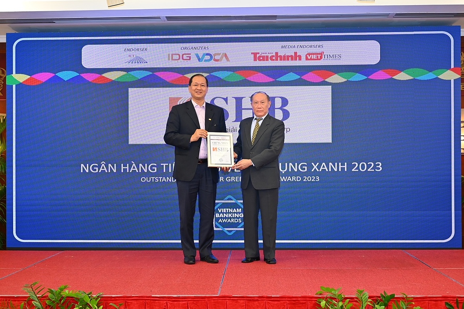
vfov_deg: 29.8
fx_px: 580
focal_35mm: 45
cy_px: 154
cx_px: 232
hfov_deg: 43.6
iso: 1250
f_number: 4.5
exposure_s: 1/100
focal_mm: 45
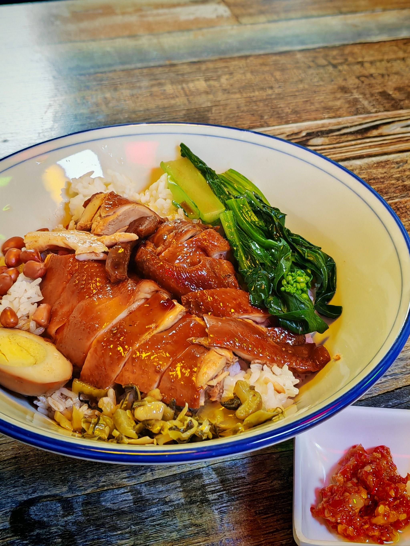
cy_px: 273
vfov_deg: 36.2
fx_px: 837
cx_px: 205
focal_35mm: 53
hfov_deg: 27.5
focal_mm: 5.52
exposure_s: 1/33
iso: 160
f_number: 1.9
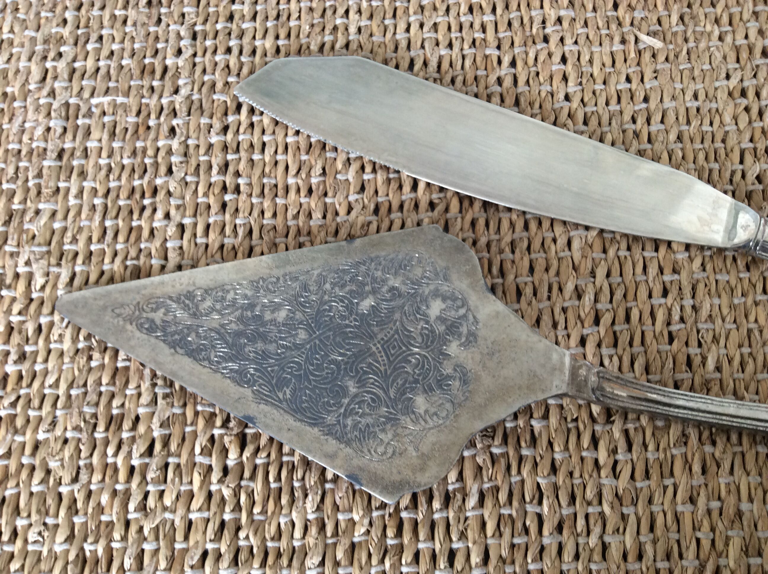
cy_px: 287
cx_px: 384
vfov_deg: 44.1
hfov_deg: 56.9
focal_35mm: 32
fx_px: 709
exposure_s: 1/25
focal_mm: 3.3
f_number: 2.4
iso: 80
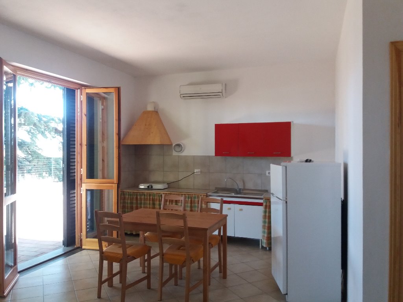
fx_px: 326
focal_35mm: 28
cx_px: 202
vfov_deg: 49.7
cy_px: 151
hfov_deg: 63.4
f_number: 1.9
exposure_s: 1/33
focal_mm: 3.7
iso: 125
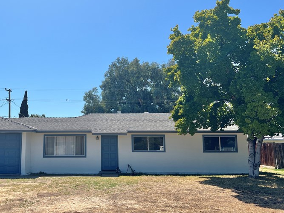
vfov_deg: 35.9
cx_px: 88
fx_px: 328
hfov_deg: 45.9
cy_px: 98
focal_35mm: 40
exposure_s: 1/6211
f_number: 1.5
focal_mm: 5.7
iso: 50
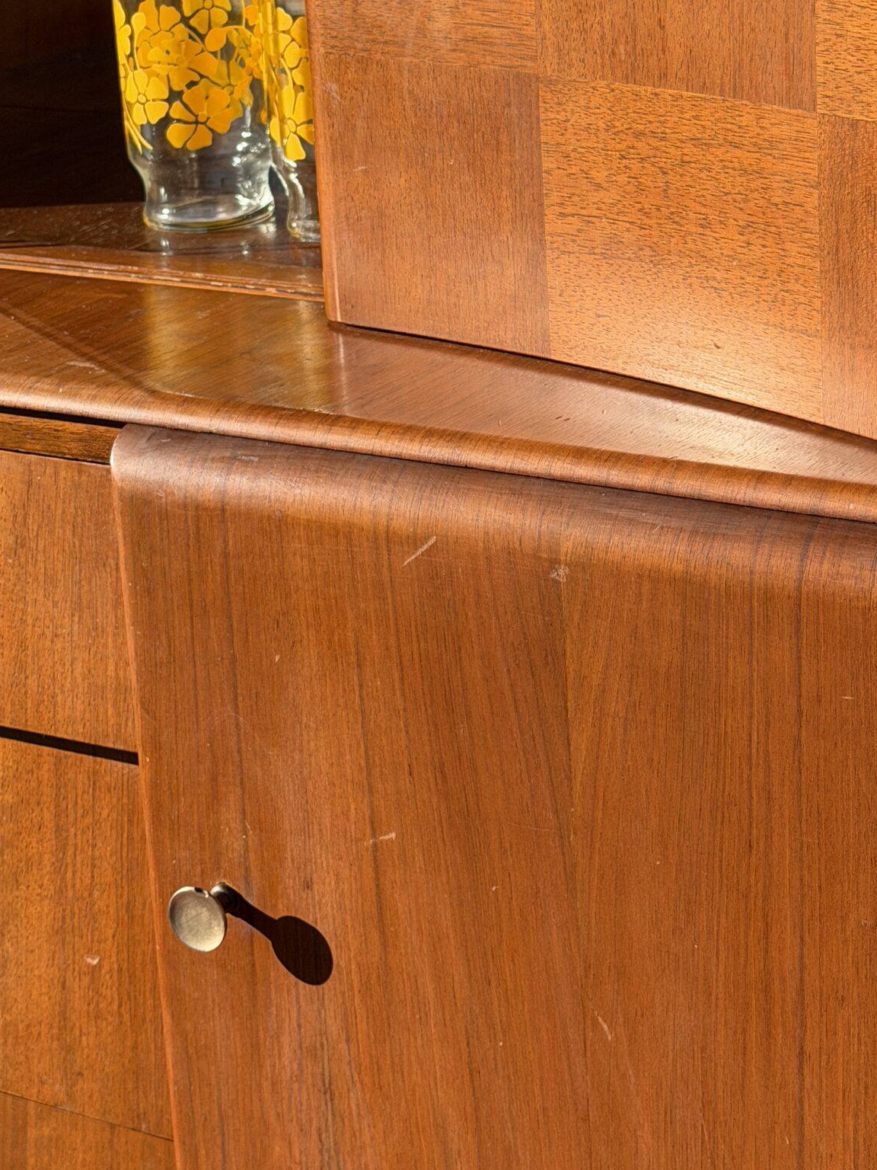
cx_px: 531
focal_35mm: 80
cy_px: 273
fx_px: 2702
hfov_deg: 18.4
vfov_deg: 24.1
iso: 64
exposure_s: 1/1838
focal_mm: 6.76
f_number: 1.78
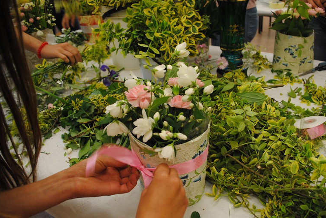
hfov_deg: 58.4
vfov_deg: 41.1
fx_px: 290
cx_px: 188
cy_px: 127
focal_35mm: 32
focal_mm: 18
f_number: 3.5
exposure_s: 1/30
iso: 450
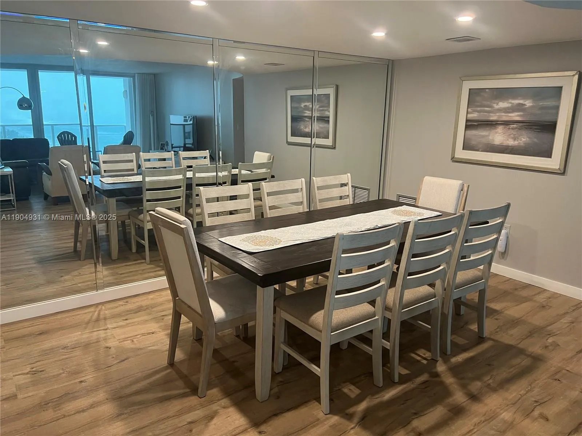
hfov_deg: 67.3
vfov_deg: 53.1
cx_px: 291
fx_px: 437
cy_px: 218
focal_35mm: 26
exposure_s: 1/60
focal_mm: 5.7
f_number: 1.5
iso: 125
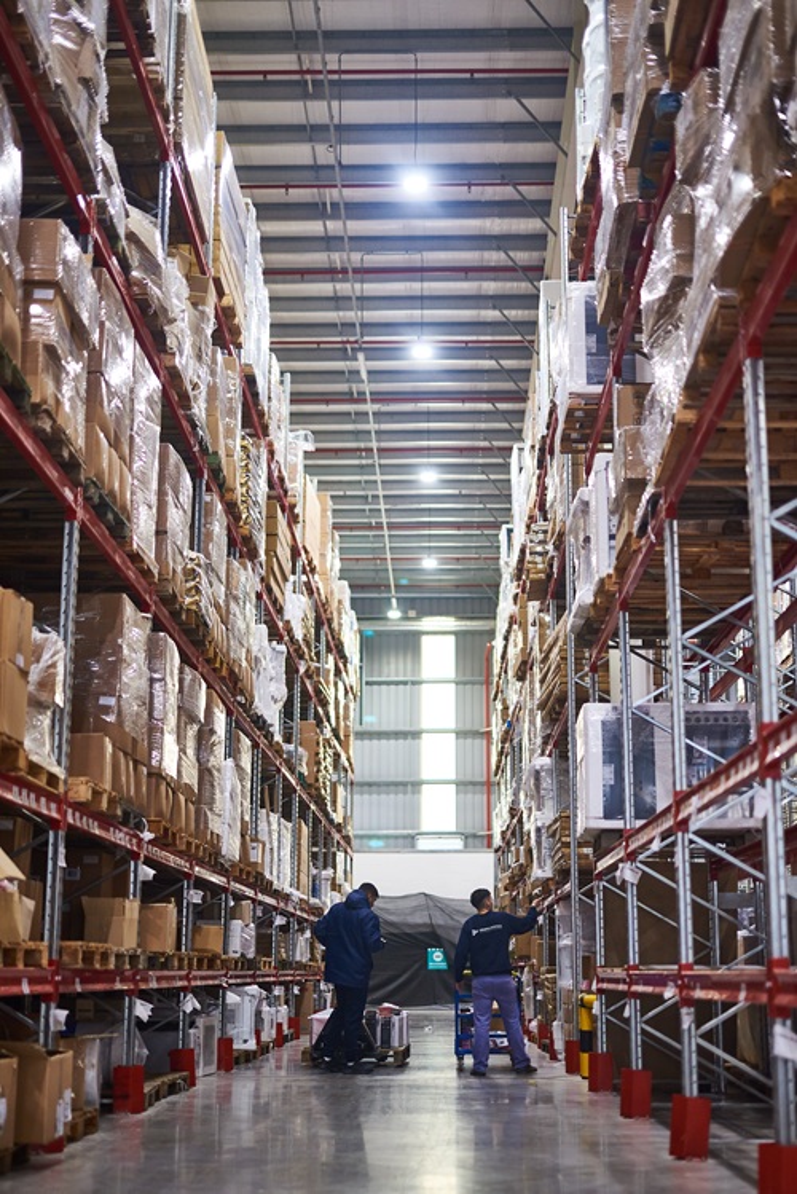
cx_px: 398
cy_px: 597
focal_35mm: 50
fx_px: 1659
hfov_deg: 27.0
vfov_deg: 39.6
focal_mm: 50
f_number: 1.4
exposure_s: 1/160
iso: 800
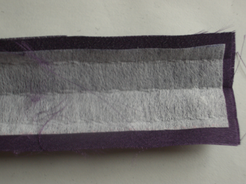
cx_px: 123
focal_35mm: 62
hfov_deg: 31.2
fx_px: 441
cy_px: 92
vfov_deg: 23.7
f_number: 3.5
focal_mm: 10.2
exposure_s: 1/10
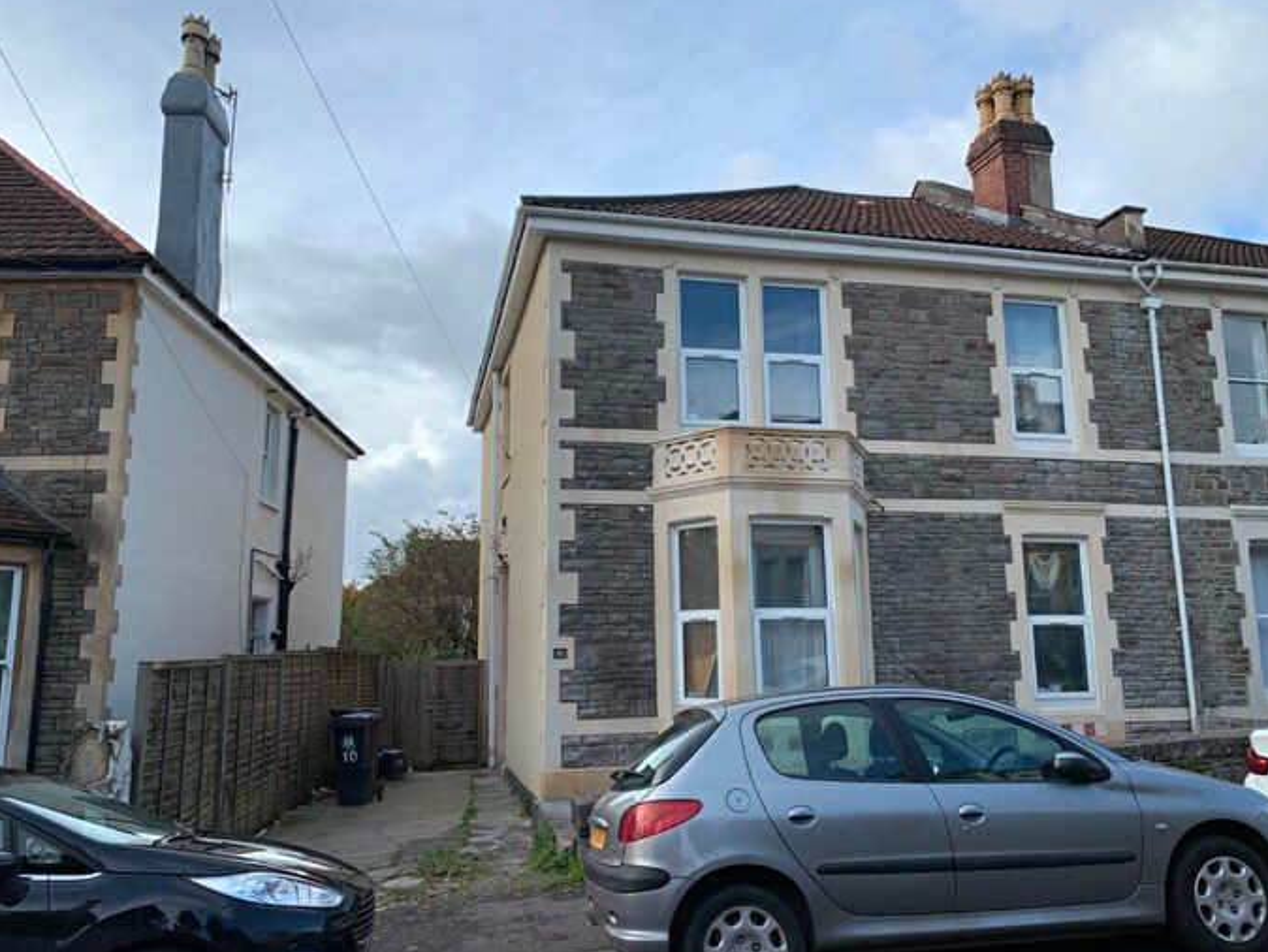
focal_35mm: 27
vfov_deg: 51.4
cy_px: 471
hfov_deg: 65.3
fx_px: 989
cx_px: 625
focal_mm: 4.25
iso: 25
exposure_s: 1/1299
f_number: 1.8
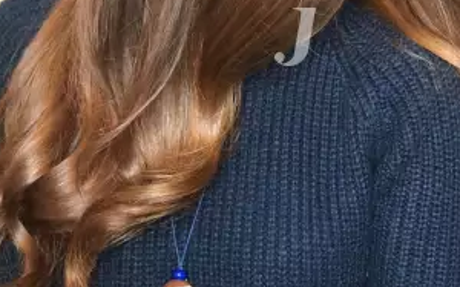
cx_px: 294
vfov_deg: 13.2
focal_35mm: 98
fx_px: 1228
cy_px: 36
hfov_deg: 21.2
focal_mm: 6
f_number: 2.4
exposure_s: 1/15
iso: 160
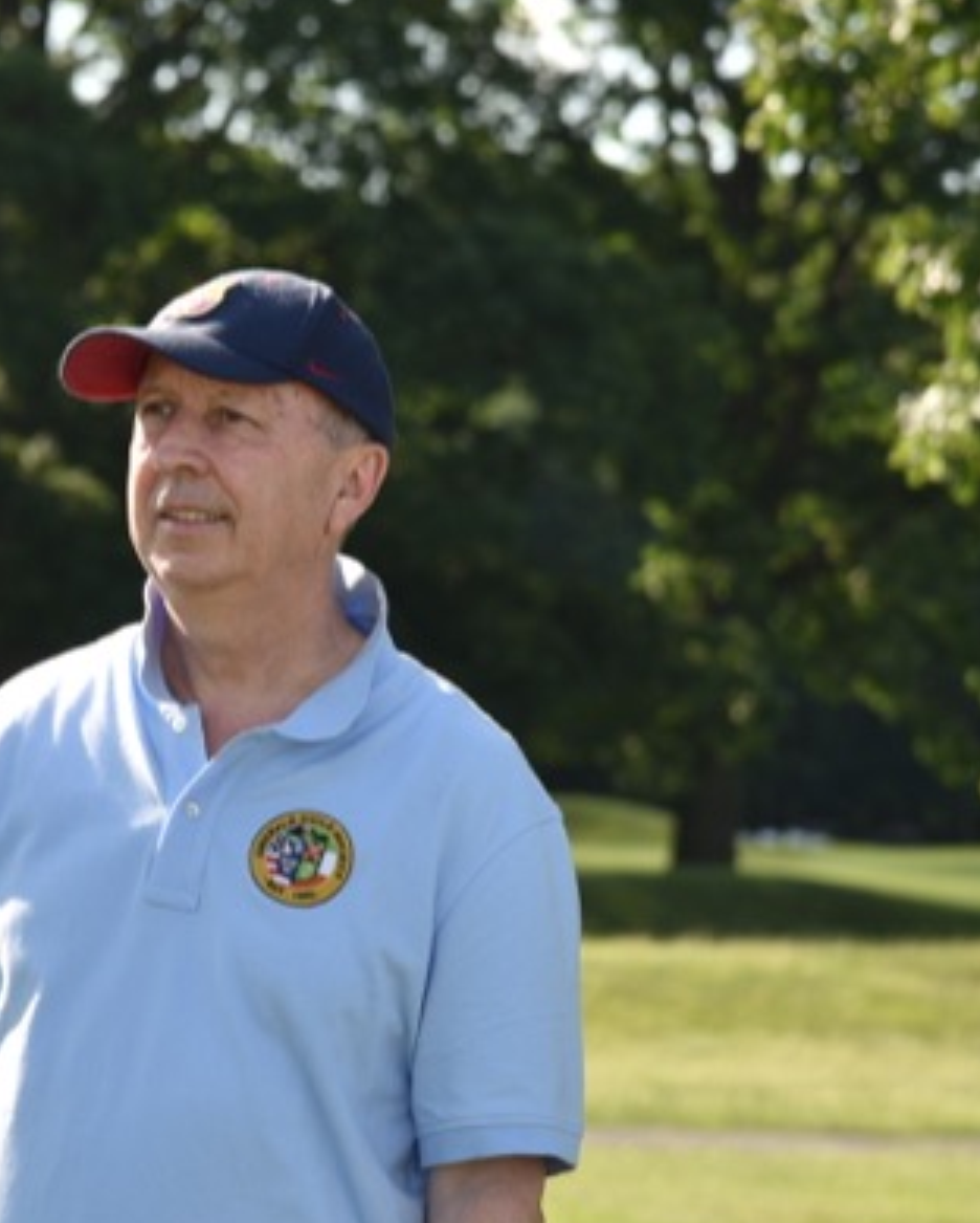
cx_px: 236
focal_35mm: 296
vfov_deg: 6.5
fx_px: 10715
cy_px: 575
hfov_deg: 5.2
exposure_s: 1/200
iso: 100
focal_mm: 120
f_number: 7.1
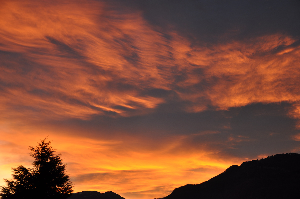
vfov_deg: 17.4
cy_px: 100
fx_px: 649
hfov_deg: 26.0
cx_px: 150
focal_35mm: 78
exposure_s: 1/30
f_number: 5
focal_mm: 52
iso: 200
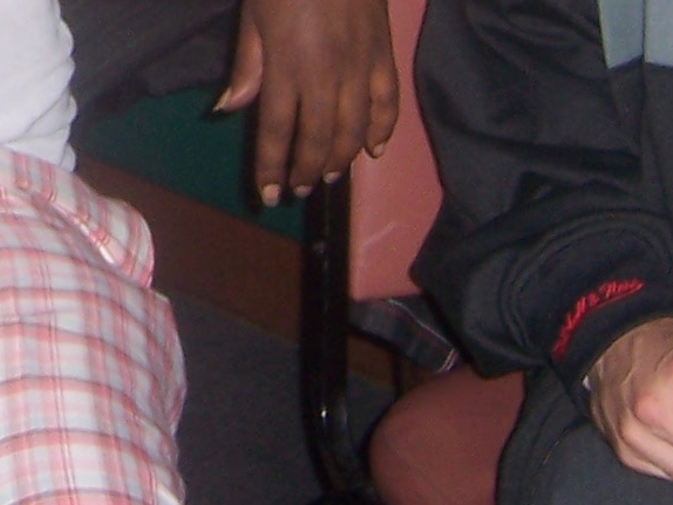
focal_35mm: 148
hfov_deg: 12.8
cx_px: -249
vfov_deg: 9.3
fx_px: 2879
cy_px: -587
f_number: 2.8
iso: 80
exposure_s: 1/60
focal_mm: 5.5
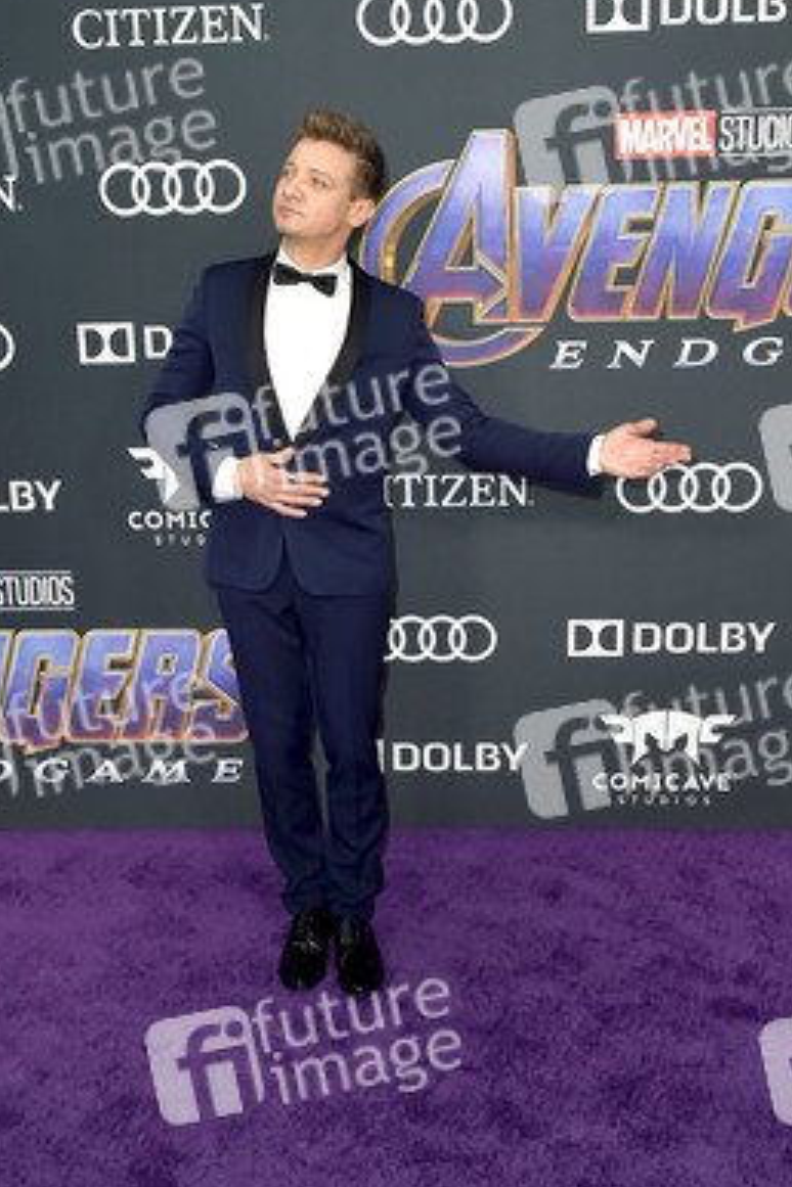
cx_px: 394
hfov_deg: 43.6
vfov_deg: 61.9
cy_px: 592
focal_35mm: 30
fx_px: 990
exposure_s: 1/250
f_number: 5
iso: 250
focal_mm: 29
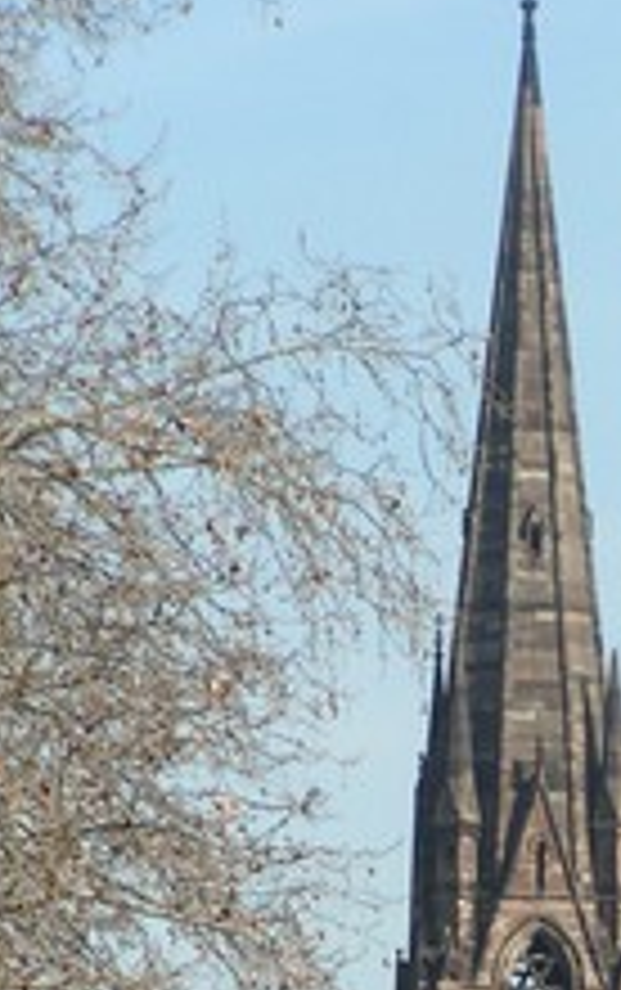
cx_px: 724
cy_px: 1127
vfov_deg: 4.3
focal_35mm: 484
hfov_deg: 2.7
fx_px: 13072
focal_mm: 25.1
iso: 50
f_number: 5.6
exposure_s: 1/320
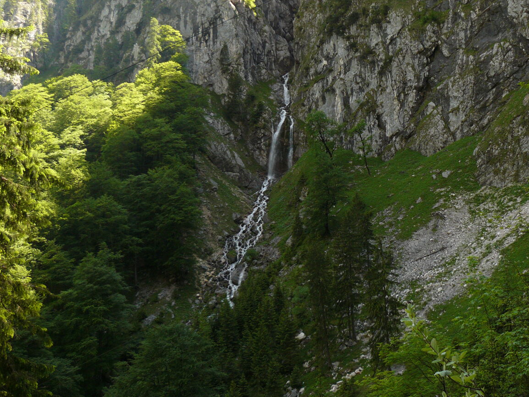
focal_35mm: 45
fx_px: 688
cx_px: 330
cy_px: 152
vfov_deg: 32.1
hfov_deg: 41.8
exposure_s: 1/160
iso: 100
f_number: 2.8
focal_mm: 6
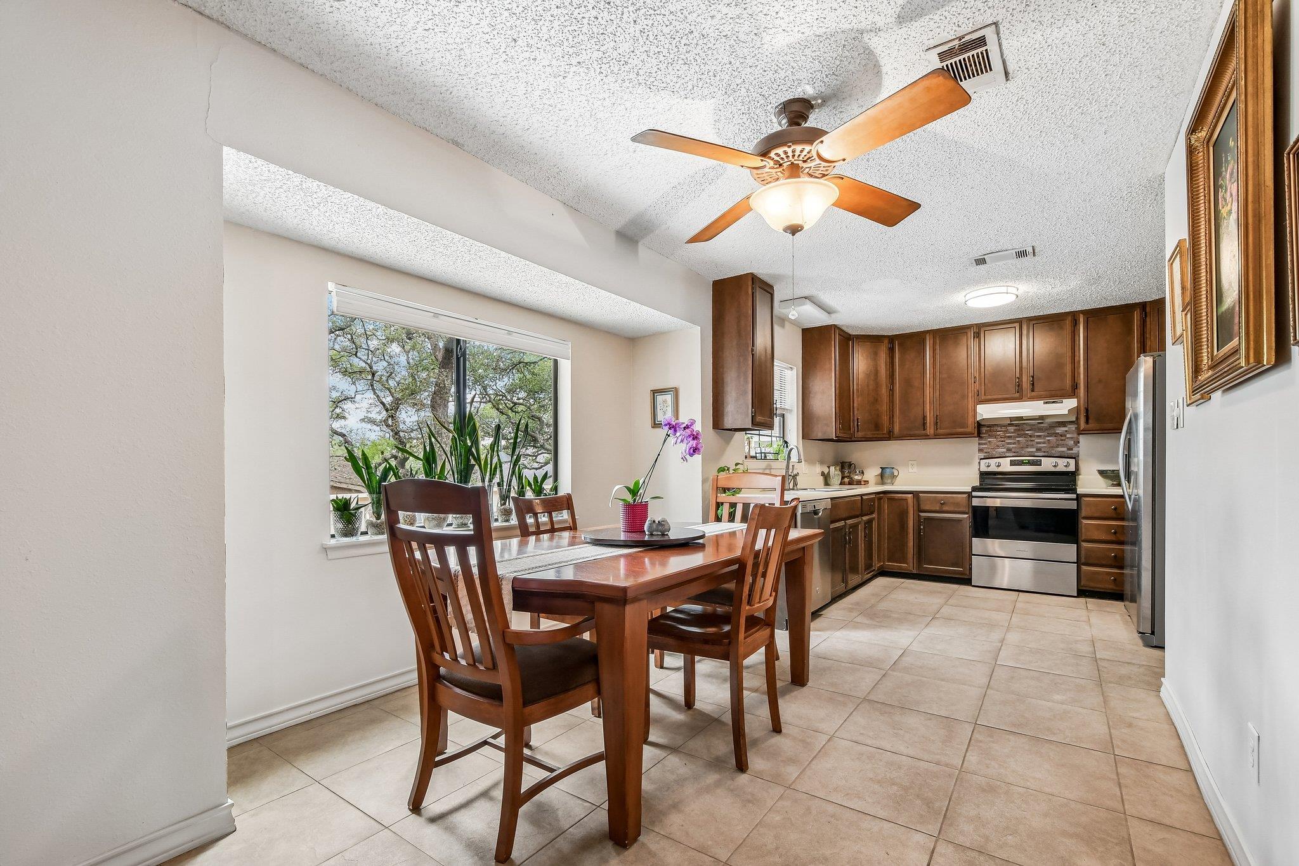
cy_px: 433
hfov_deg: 100.4
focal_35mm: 15
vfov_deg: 77.3
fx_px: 541
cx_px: 650
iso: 400
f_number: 8
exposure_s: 1/20
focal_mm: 10
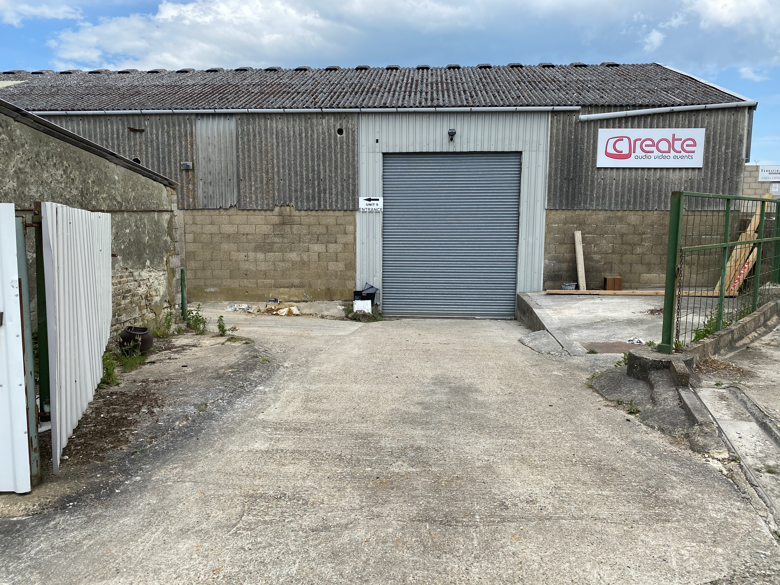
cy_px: 292
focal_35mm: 26
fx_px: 586
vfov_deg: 53.1
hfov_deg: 67.3
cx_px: 390
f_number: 1.8
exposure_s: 1/1701
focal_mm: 4.25
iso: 32
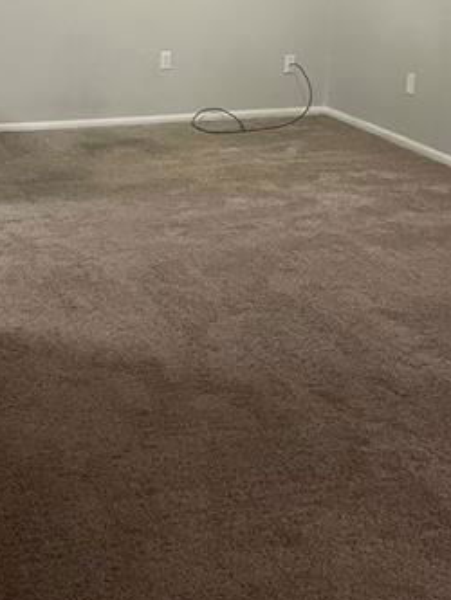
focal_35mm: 60
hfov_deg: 24.1
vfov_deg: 31.5
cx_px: 106
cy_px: 135
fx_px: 1042
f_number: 1.5
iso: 500
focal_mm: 5.7
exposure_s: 1/60
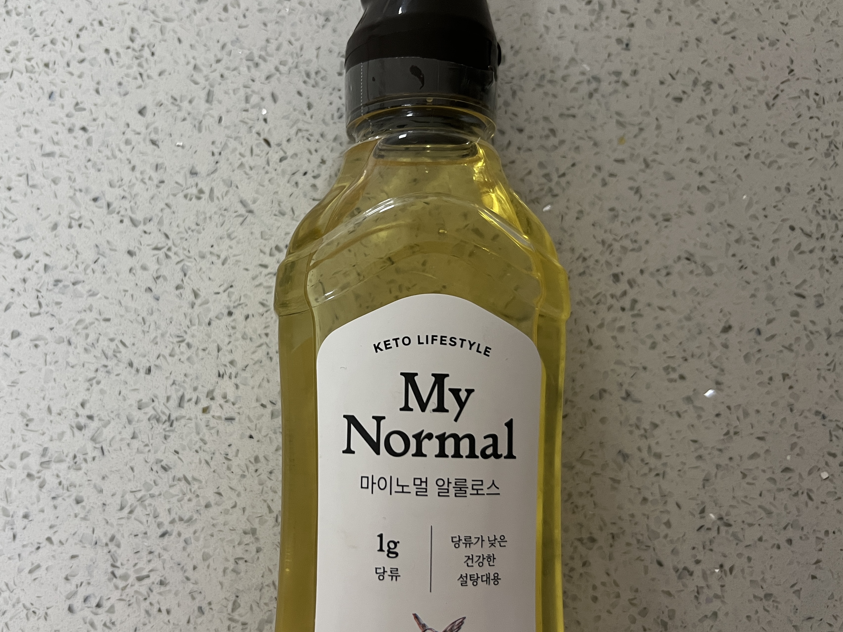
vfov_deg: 53.1
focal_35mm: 26
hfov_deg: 67.3
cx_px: 422
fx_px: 633
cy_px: 316
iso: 200
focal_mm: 5.7
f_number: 1.5
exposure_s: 1/60
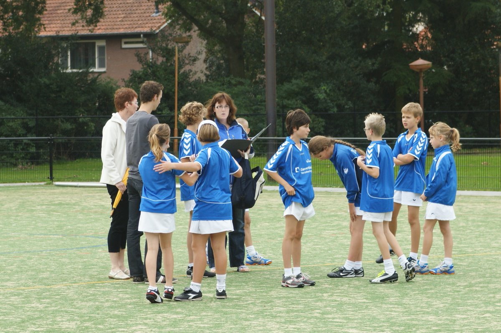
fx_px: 1459
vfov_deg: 13.0
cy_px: 166
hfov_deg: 19.5
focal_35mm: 105
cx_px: 250
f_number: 5.6
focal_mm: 70
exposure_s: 1/400
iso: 200
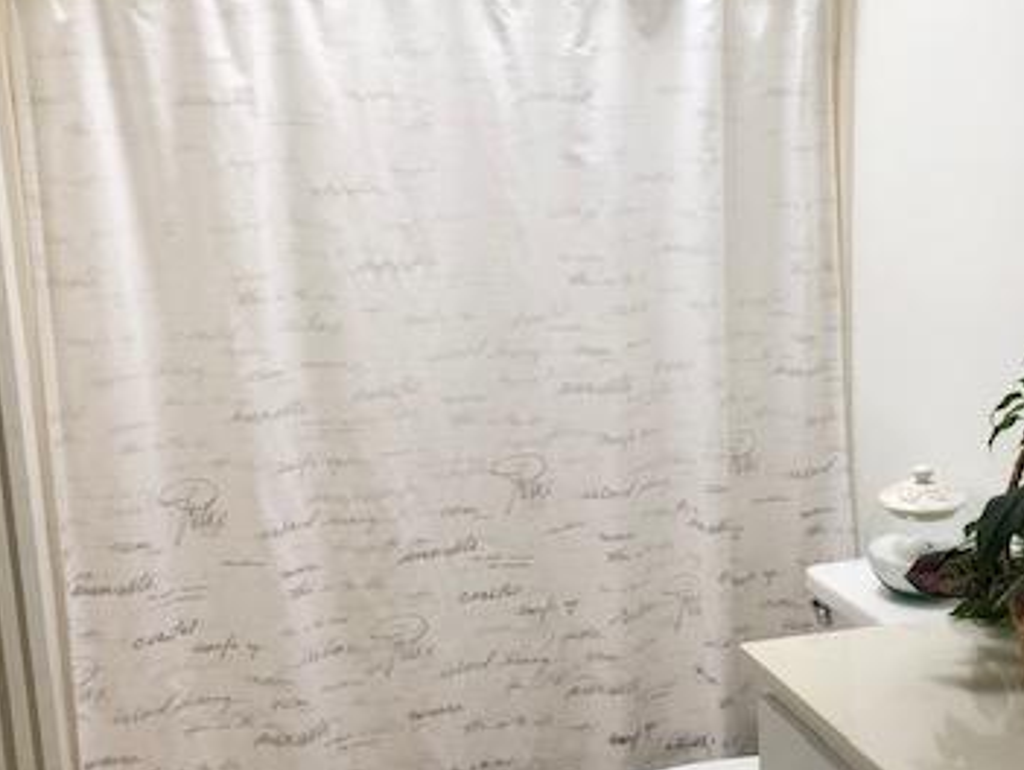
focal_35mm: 51
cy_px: 499
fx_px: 1510
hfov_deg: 36.9
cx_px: 721
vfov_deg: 28.5
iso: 40
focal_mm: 3.99
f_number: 1.8
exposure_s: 1/30
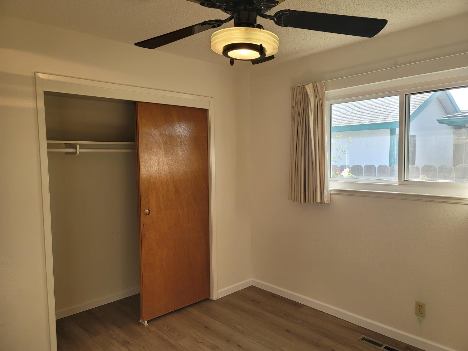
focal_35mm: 25
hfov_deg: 69.4
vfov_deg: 54.9
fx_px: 338
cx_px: 234
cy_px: 176
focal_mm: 7
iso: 80
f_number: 1.8
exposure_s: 1/120
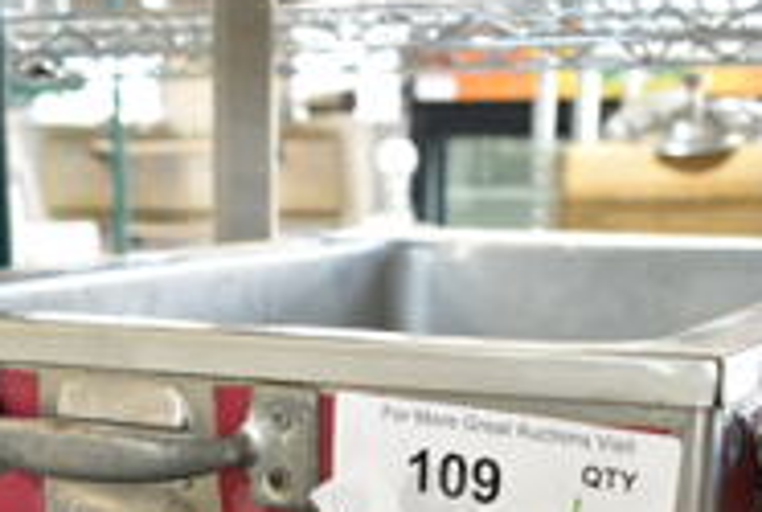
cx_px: 250
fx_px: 1634
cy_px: 631
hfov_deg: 26.1
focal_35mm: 77
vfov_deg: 17.0
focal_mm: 20
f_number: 3.5
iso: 360
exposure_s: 1/30
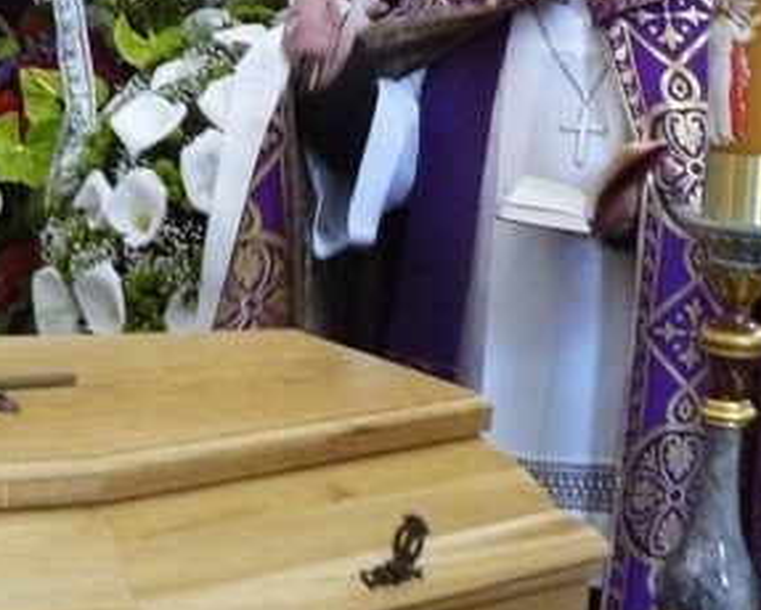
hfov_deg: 20.2
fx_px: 2119
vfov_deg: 16.3
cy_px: 133
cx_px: 199
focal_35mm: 94
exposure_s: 1/30
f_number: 2.8
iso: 400
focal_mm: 6
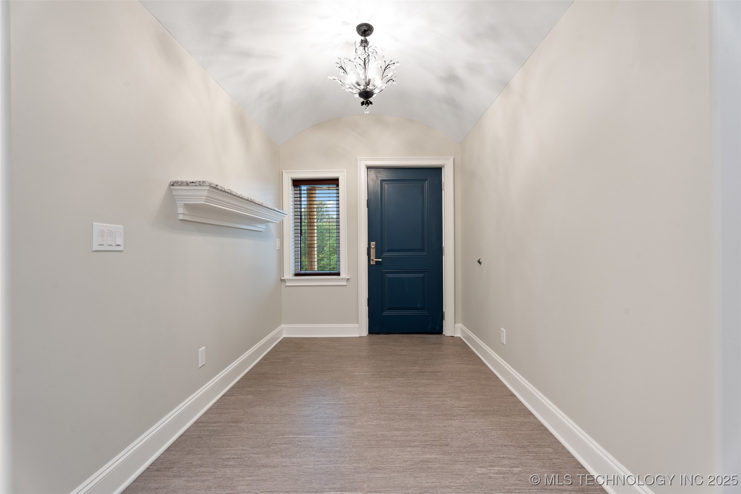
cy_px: 247
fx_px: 329
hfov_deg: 96.7
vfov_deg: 73.7
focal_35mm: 16
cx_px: 370
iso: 200
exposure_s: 1/2
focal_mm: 16
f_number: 9
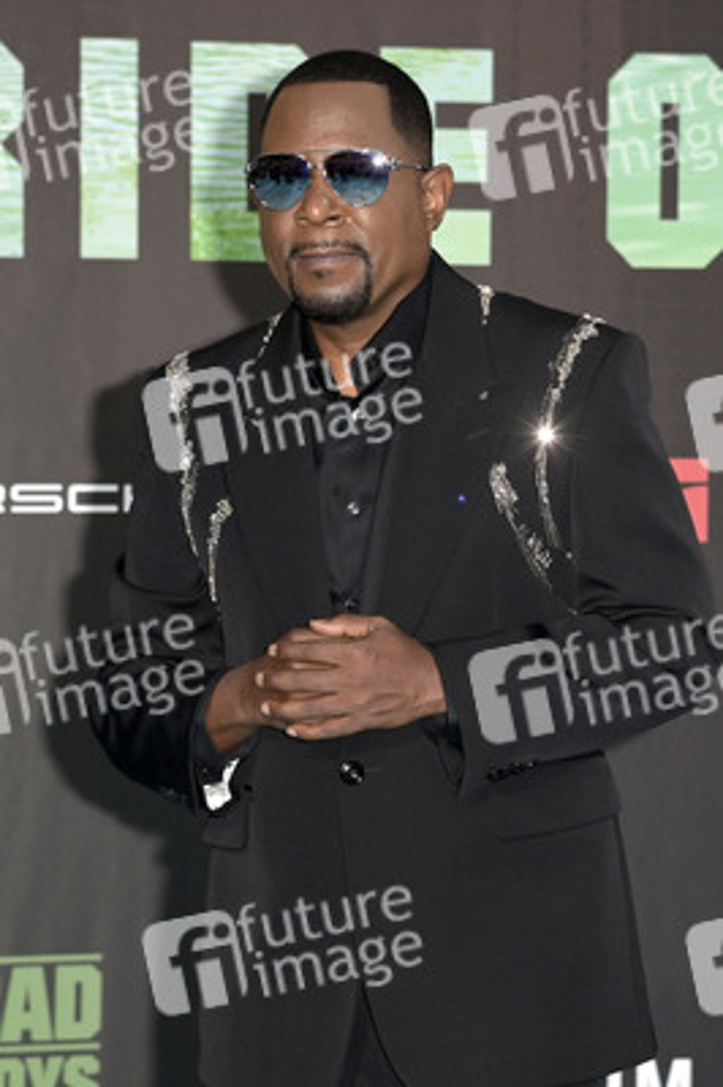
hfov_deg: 11.4
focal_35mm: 120
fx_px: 3621
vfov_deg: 17.1
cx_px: 362
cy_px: 544
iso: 320
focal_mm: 120
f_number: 5.6
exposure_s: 1/250
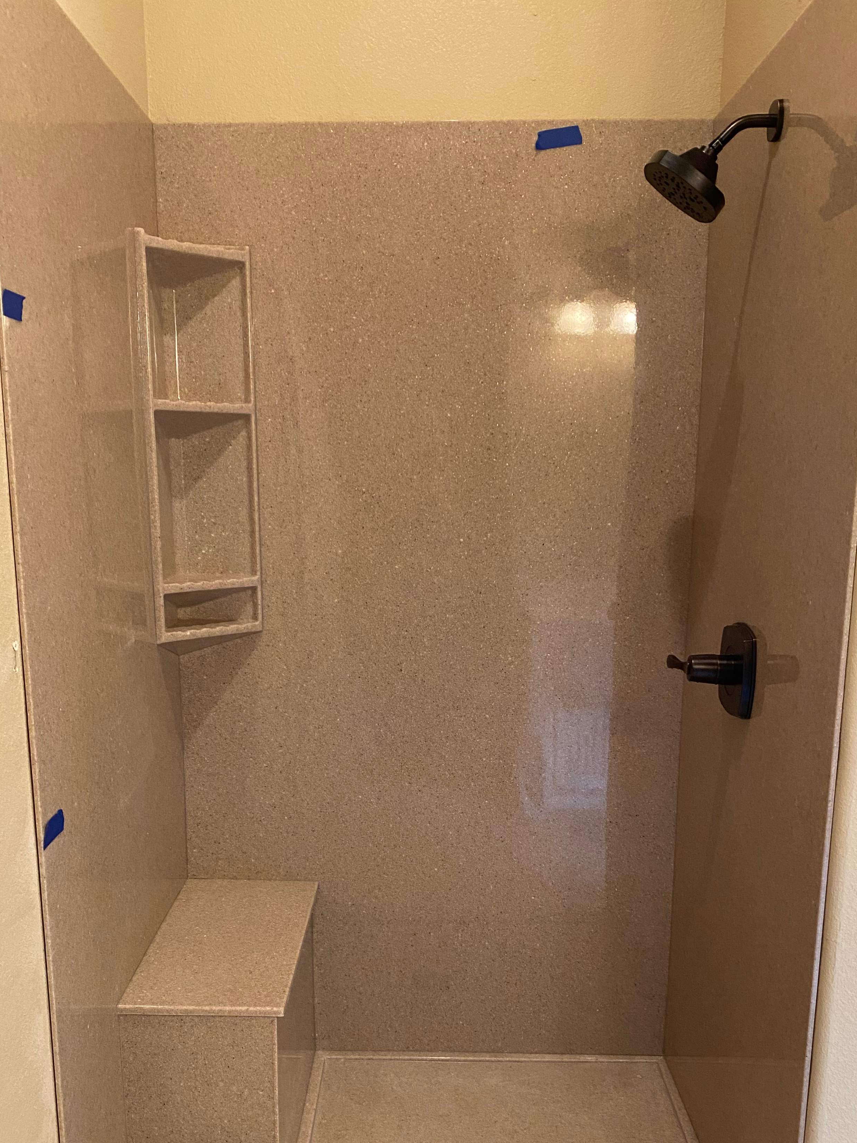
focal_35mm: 32
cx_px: 403
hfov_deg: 44.1
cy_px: 702
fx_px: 1056
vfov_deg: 56.3
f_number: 1.8
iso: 320
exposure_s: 1/60
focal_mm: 4.25
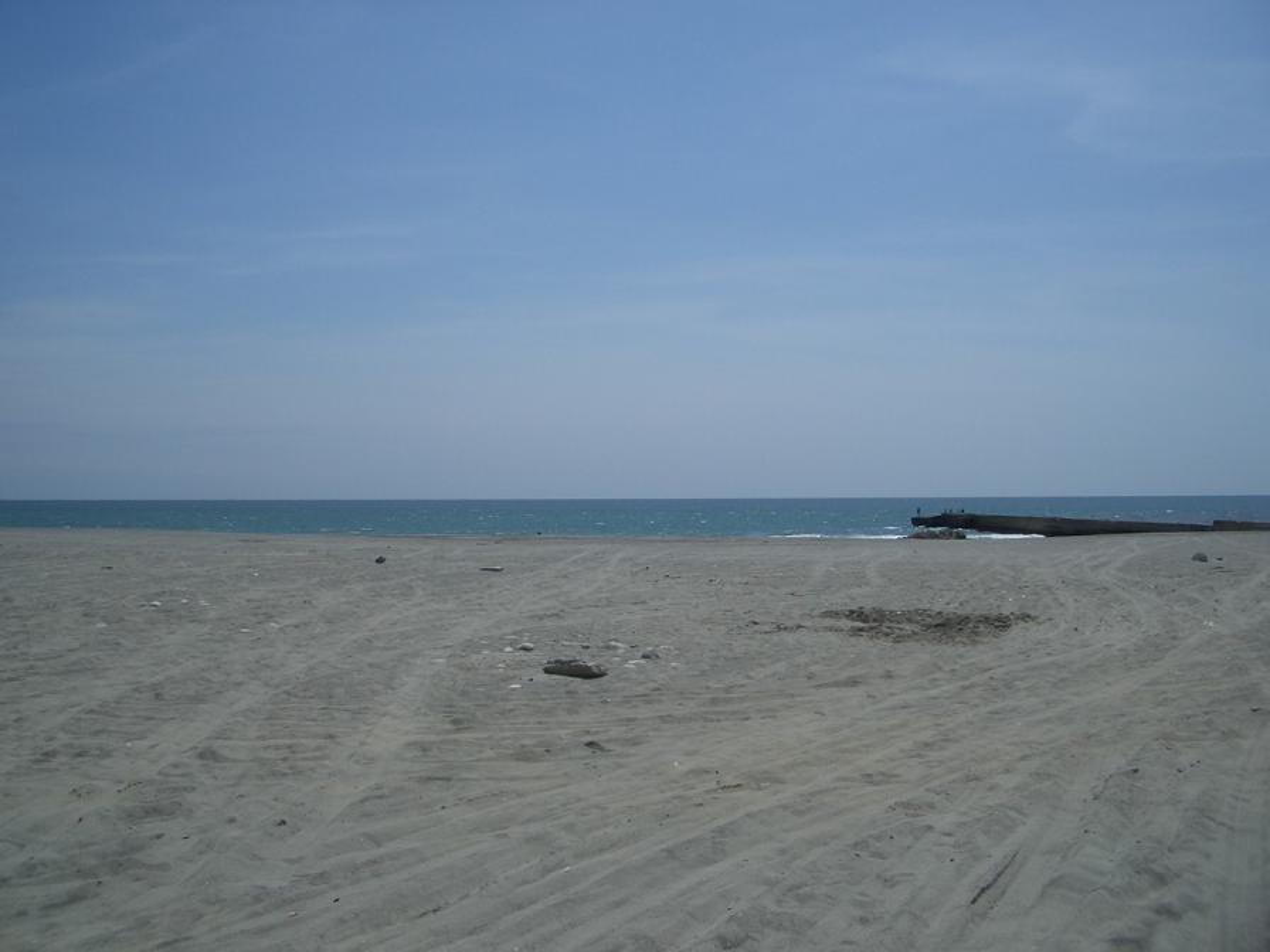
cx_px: 635
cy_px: 476
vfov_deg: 40.7
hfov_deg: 52.6
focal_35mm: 35
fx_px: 1284
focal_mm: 5.8
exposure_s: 1/1600
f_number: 4.3
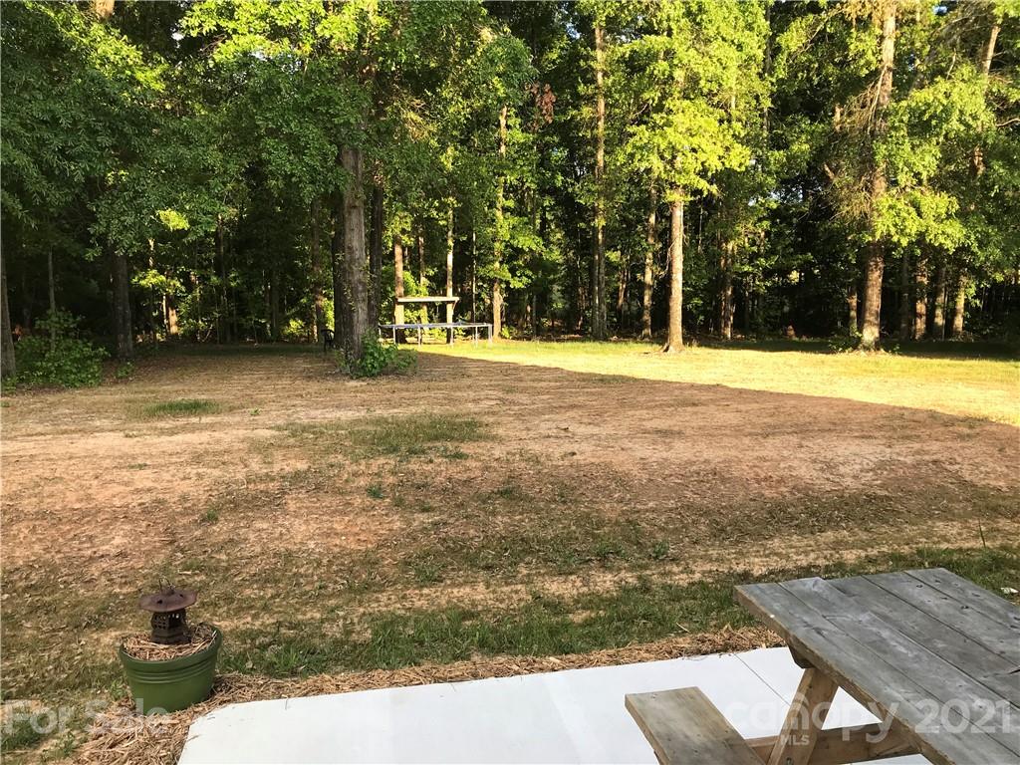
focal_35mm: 28
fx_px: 825
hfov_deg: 63.4
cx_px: 510
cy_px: 382
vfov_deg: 49.7
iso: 20
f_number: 1.8
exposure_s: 1/267
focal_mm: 3.99
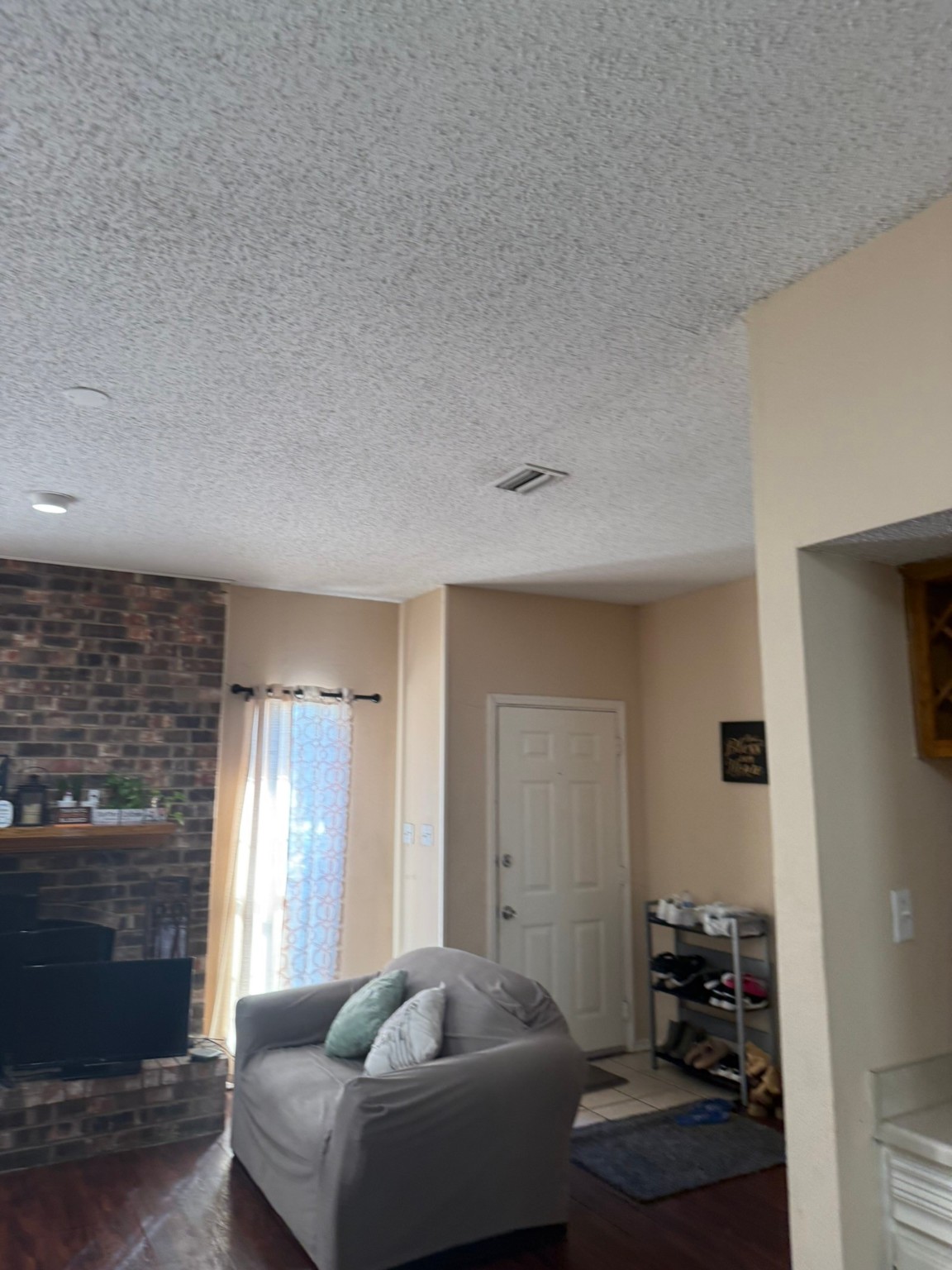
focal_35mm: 24
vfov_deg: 71.6
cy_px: 635
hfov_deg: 56.8
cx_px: 476
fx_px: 880
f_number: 1.78
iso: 125
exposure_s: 1/60
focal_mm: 6.76
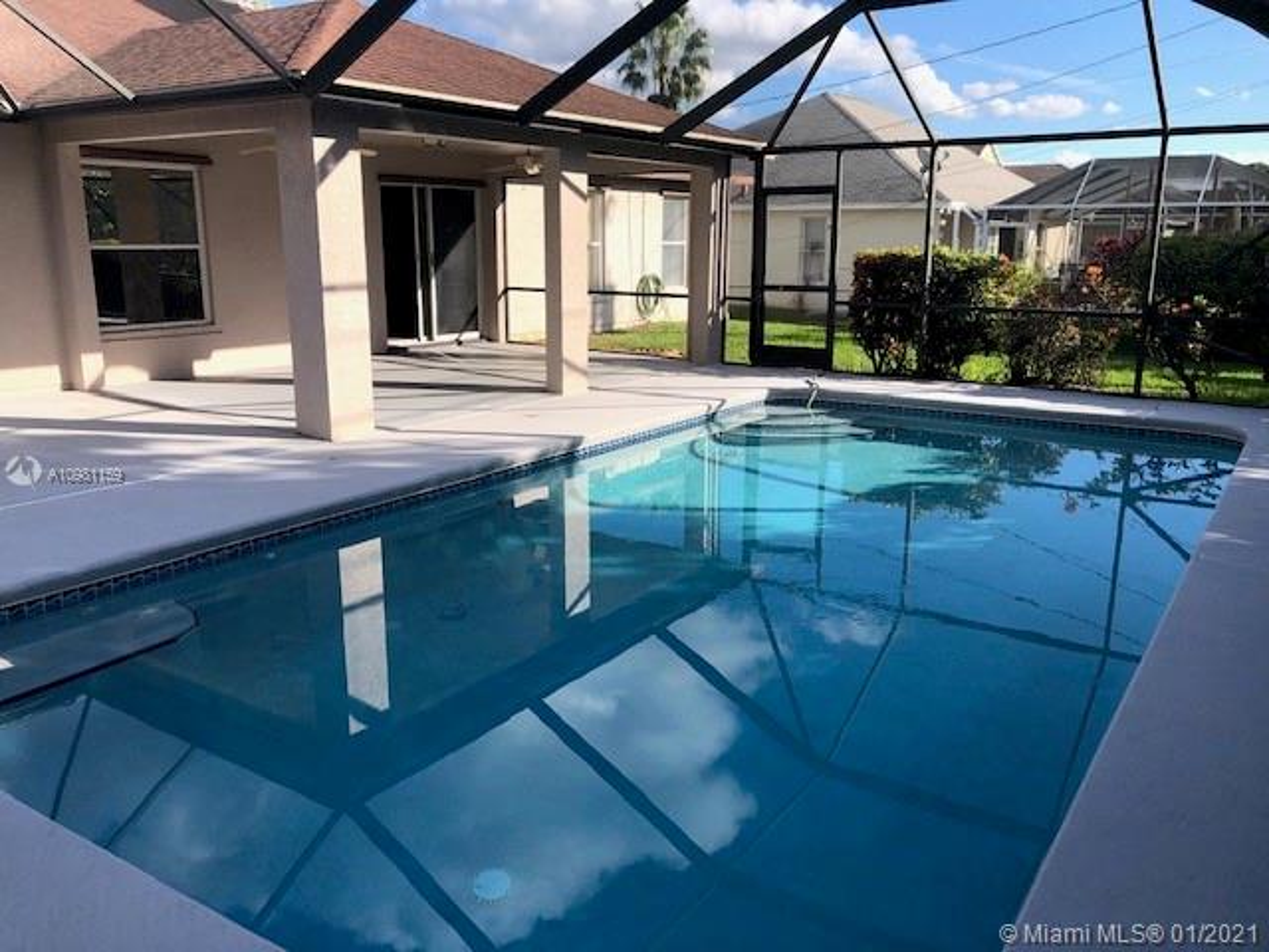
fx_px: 1026
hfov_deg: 63.4
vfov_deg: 49.7
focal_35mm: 28
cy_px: 476
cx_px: 634
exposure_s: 1/1473
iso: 20
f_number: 1.8
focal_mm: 3.99
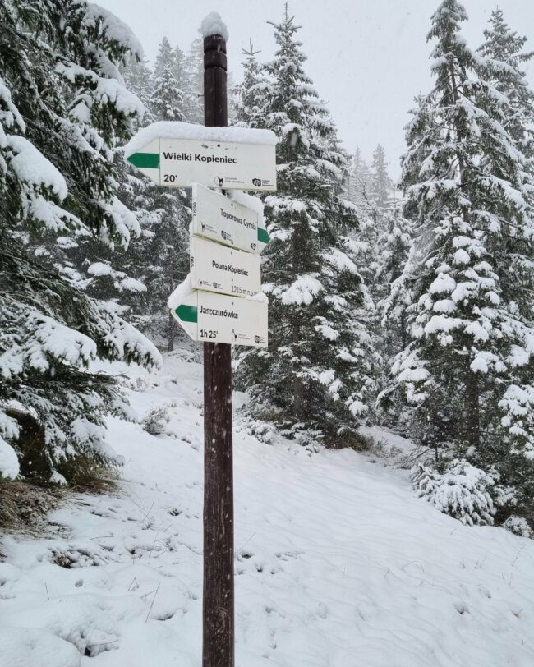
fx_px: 632
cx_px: 309
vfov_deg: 55.6
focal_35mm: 32
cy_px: 315
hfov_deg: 45.7
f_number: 1.8
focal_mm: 5.4
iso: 50
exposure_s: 1/295
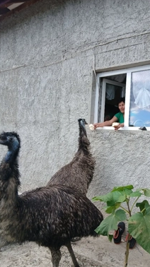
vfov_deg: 64.3
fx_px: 213
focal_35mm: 30
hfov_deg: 38.4
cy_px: 140
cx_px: 102
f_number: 1.8
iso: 20
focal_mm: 3.98
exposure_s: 1/164
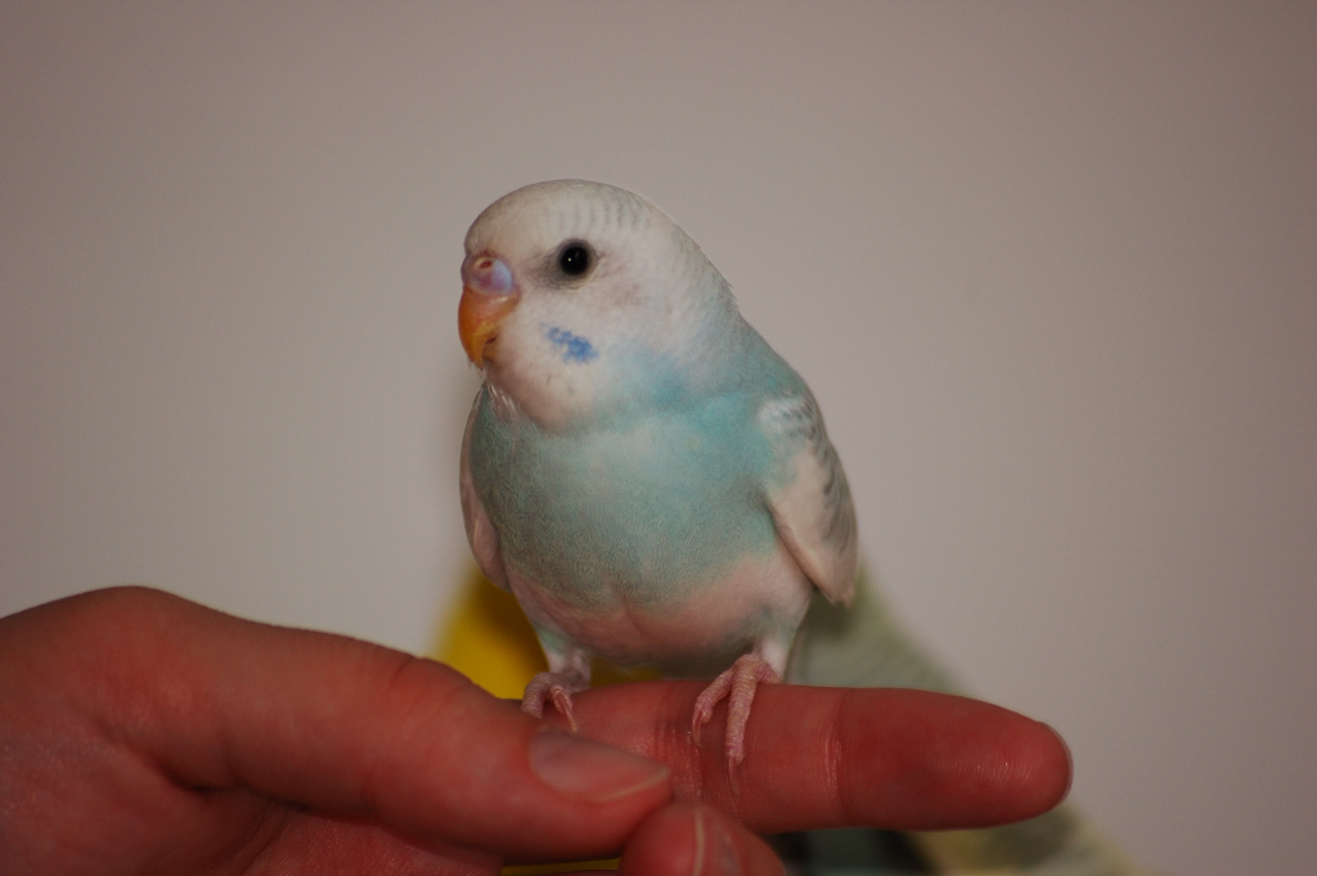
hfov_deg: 4.6
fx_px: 16449
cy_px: 438
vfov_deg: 3.1
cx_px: 658
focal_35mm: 450
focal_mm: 300
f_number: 5.6
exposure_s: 1/60
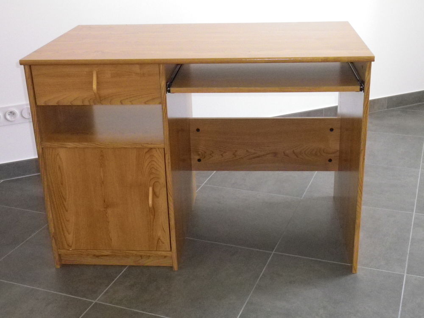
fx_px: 600
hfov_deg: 38.9
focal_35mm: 49
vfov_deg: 29.7
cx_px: 212
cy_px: 159
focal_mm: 8.7
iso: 800
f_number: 4.2
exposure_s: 1/60
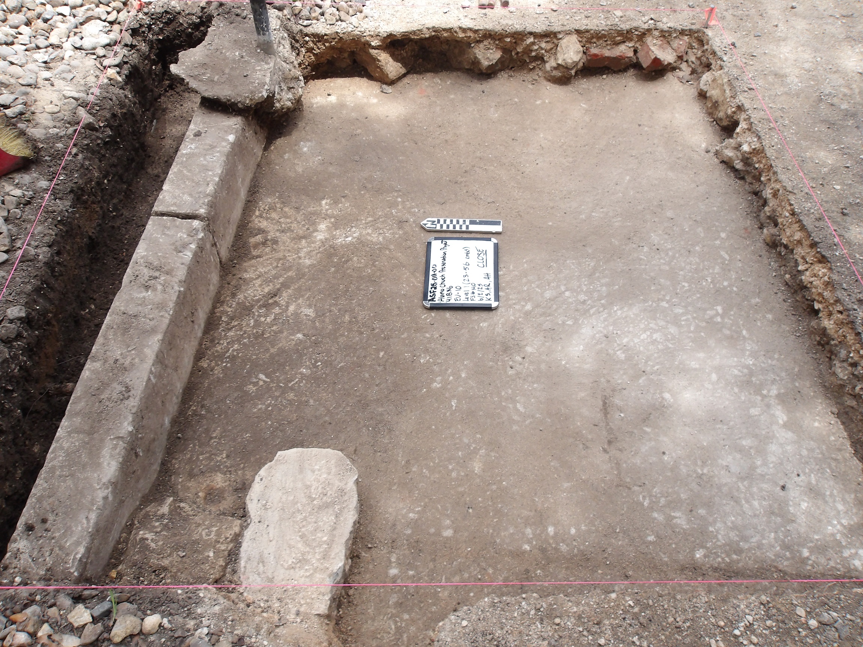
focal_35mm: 27
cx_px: 432
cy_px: 324
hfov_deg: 65.3
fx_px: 673
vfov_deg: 51.4
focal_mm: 4.9
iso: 189
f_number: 10.4
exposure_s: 1/60
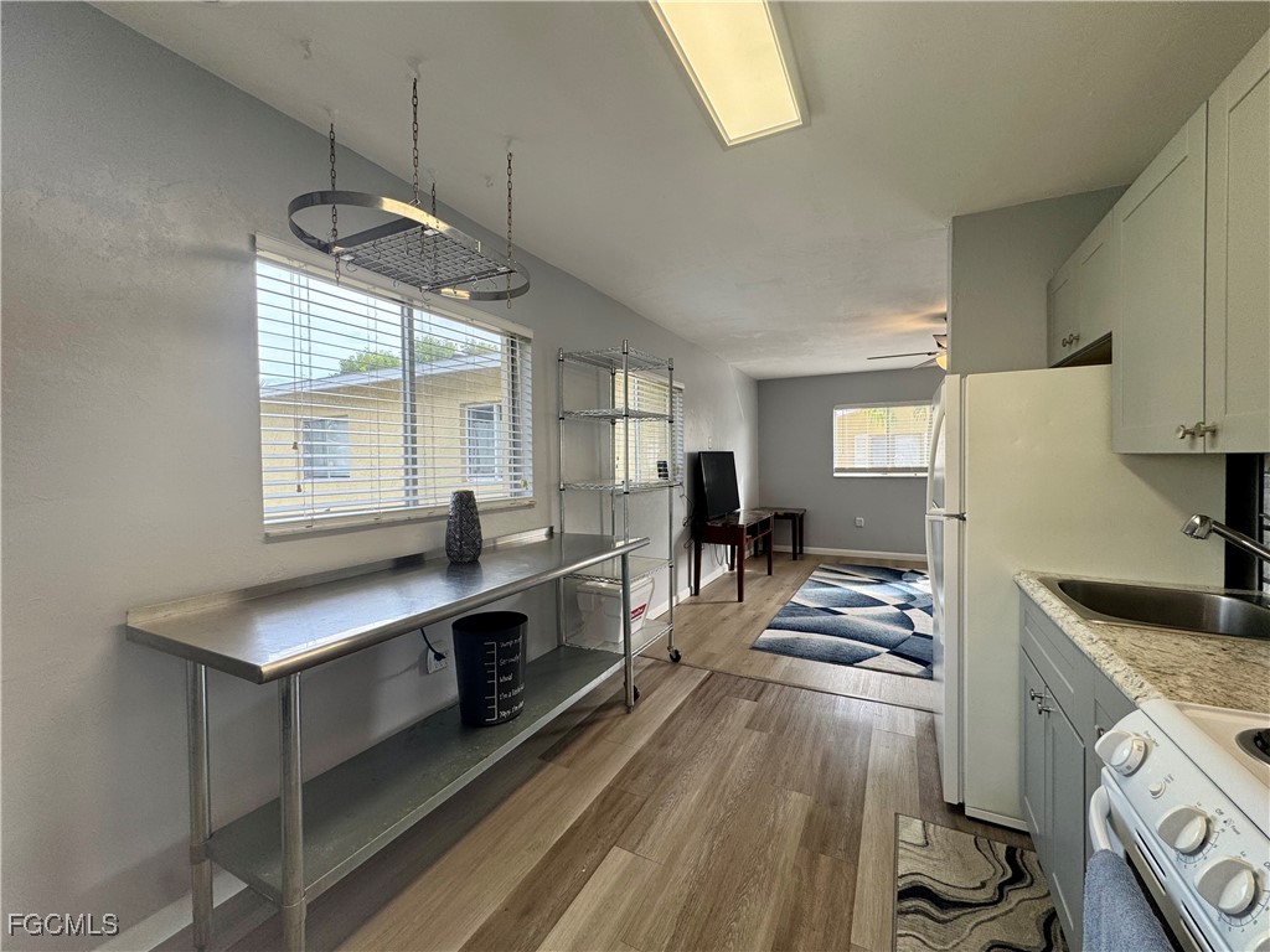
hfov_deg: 102.1
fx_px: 514
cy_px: 476
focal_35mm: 14
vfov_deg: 85.7
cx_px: 635
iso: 50
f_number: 2.2
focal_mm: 2.22
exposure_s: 1/120
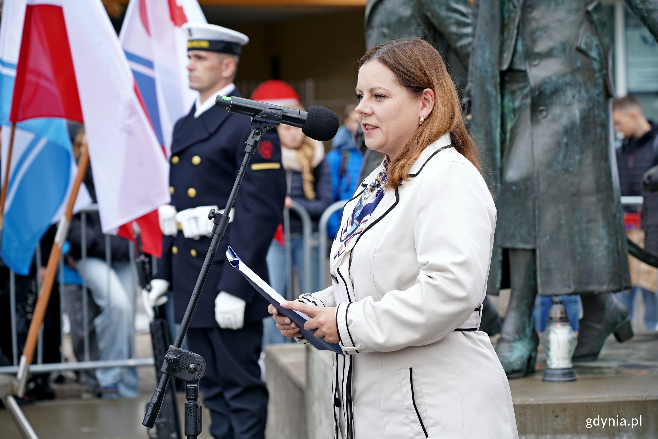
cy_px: 220
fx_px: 1919
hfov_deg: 19.5
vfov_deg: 13.0
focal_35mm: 105
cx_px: 329
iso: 160
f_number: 4.5
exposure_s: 1/200
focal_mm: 105
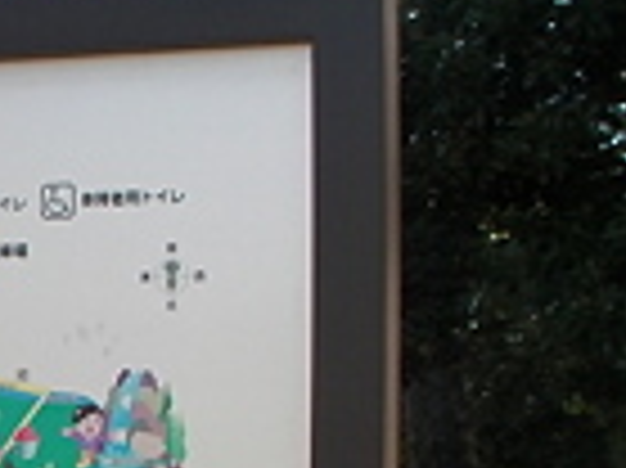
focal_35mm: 123
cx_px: -322
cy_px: 405
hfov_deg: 14.9
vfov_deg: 12.0
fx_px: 2222
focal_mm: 6.3
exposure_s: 1/300
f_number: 4
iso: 100
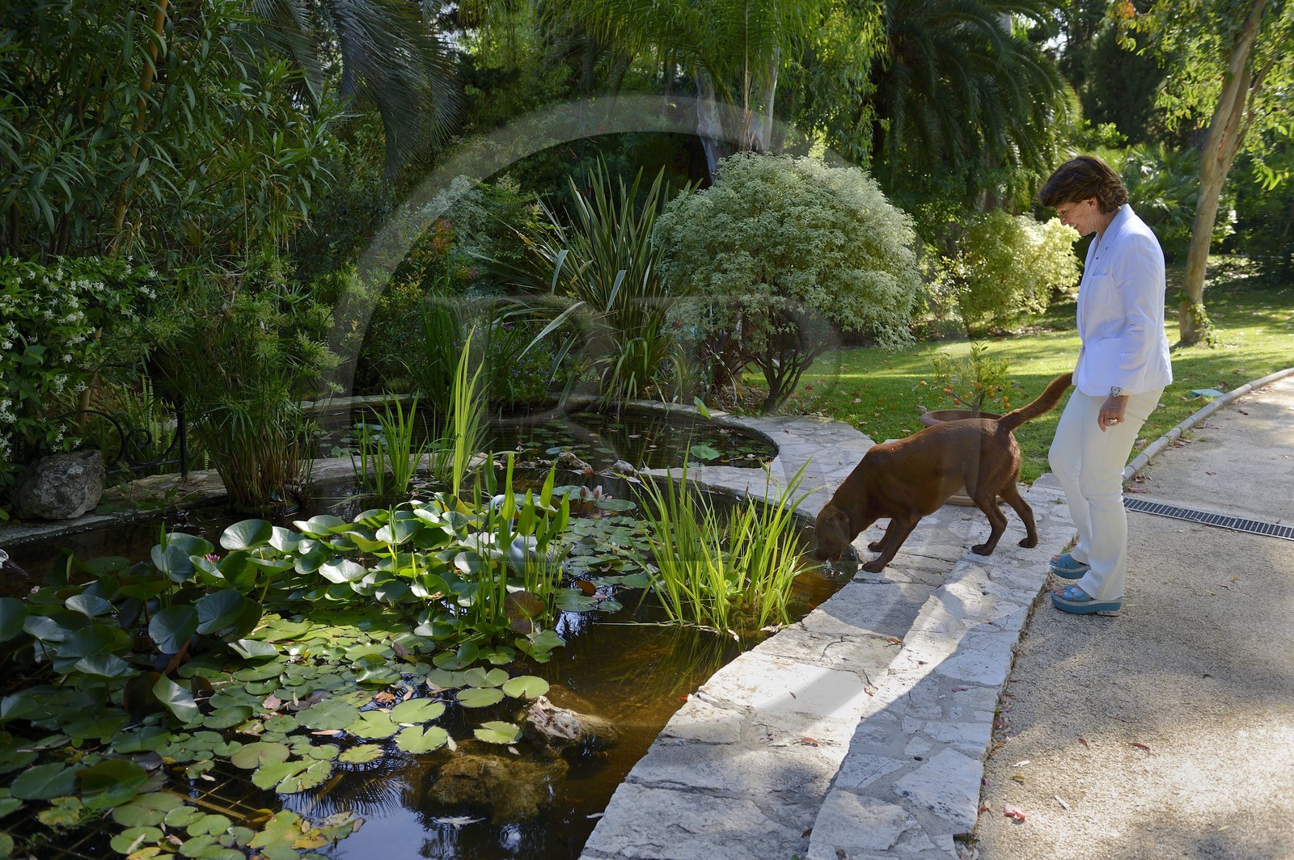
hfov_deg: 58.8
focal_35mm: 32
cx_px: 647
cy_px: 430
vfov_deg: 41.0
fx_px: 1149
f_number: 4.5
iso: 200
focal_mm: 32
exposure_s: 1/250
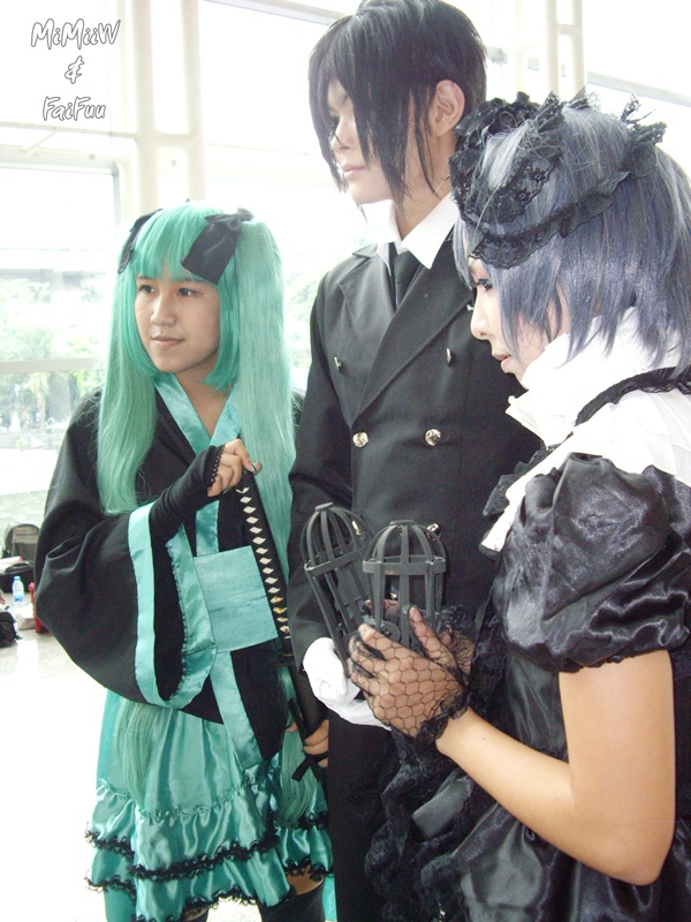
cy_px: 461
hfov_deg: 37.7
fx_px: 1011
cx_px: 346
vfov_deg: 49.0
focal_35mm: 38
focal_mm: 7.9
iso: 400
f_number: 2.8
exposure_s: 1/50
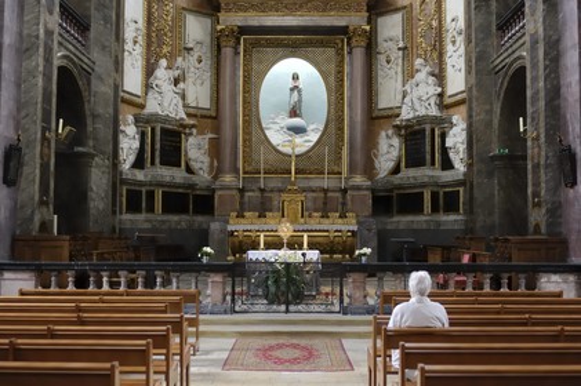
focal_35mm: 42
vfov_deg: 31.8
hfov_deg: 46.4
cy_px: 193
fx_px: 677
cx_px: 290
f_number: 2.8
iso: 400
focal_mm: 28
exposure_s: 1/40
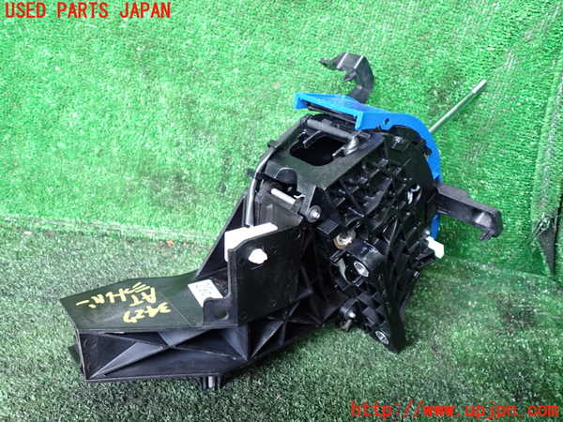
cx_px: 282
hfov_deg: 60.0
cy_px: 211
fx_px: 488
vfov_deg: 46.8
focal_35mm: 30
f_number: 2.3
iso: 320
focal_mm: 5.4
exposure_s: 1/30
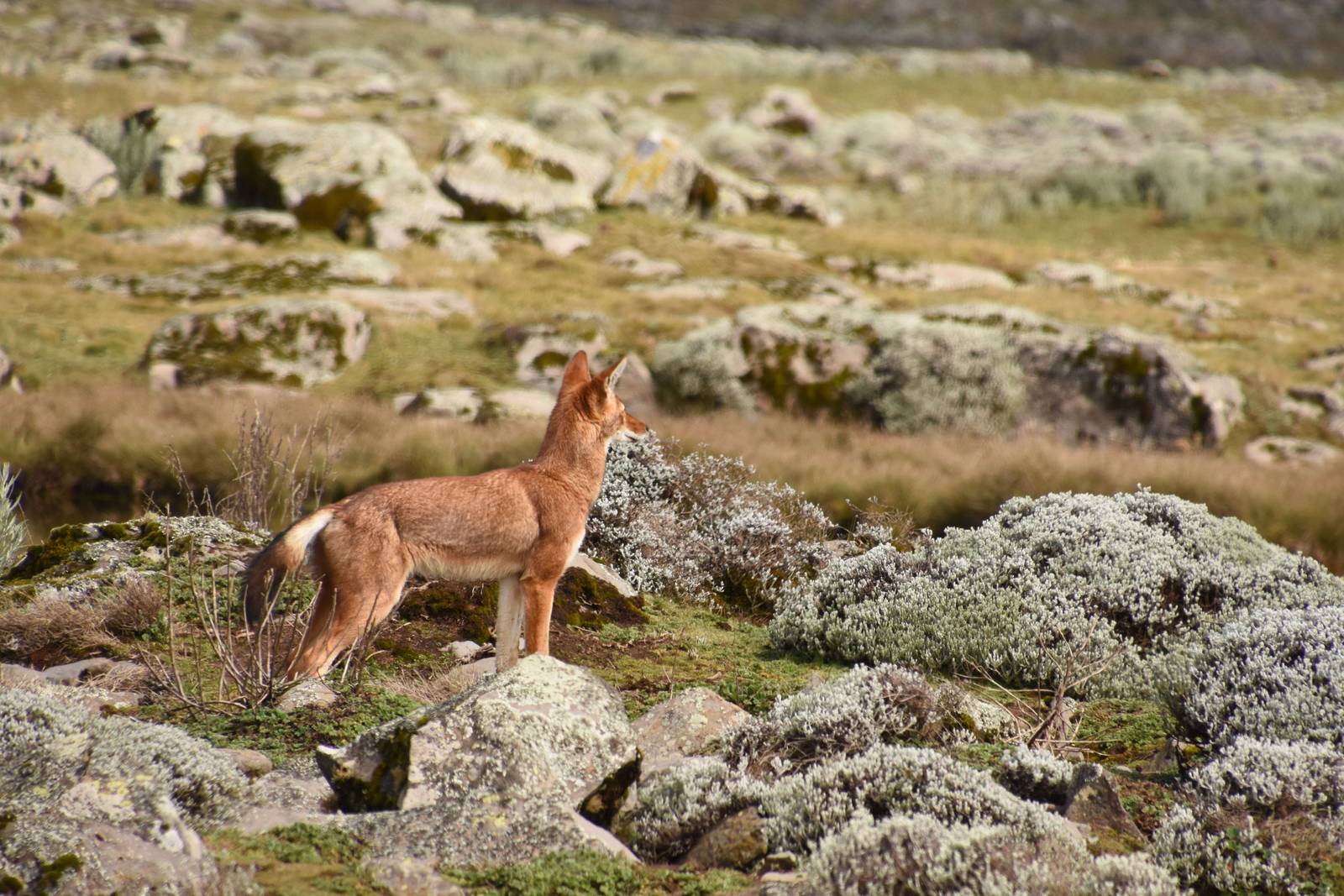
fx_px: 16800
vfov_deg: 3.1
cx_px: 672
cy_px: 448
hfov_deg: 4.6
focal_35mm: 450
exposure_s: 1/1000
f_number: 8
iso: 500
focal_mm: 300
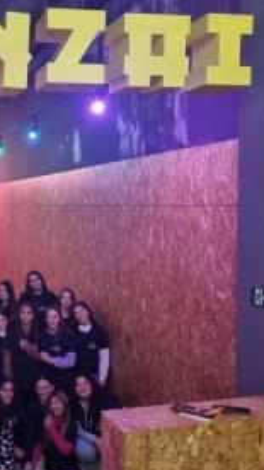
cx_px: 14
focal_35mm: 46
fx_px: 573
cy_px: 230
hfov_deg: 25.0
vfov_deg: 44.6
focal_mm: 5.4
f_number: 1.8
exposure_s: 1/24
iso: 640
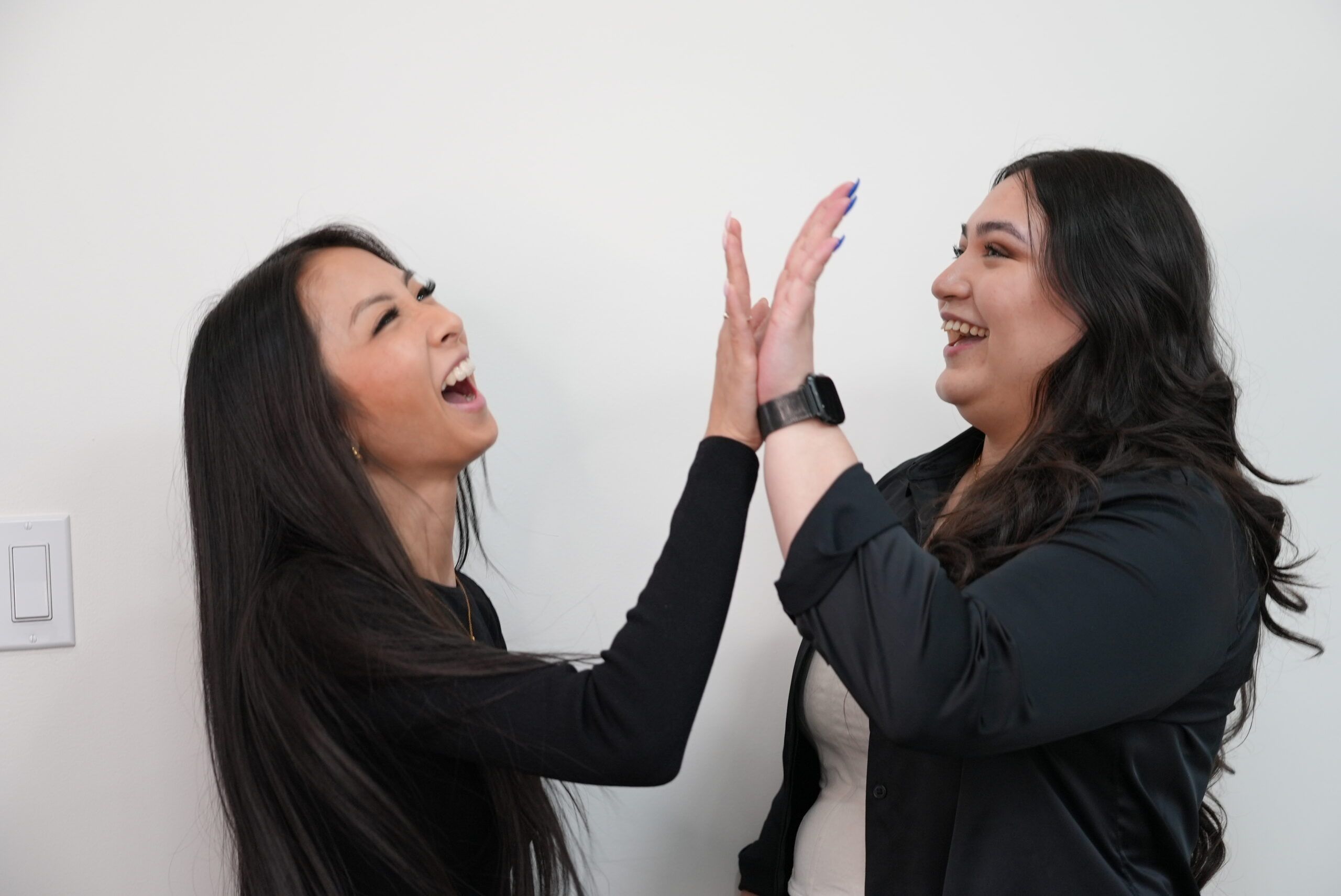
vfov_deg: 22.7
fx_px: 2236
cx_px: 670
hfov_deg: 33.4
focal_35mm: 60
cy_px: 448
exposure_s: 1/160
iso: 1000
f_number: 4
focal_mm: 60
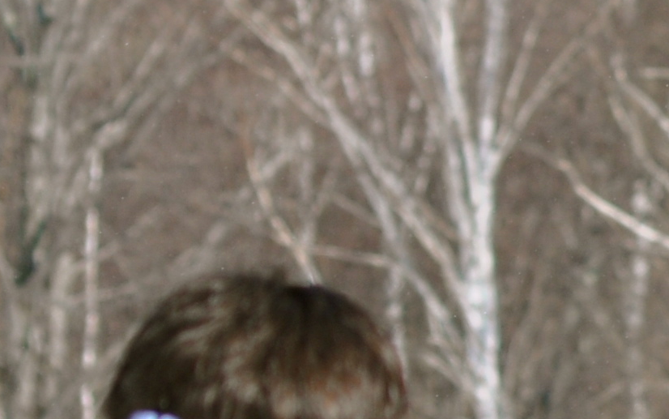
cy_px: 250
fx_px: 13728
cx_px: 1303
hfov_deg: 2.8
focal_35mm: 753
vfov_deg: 1.7
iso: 200
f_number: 7.1
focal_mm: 95
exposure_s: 1/800
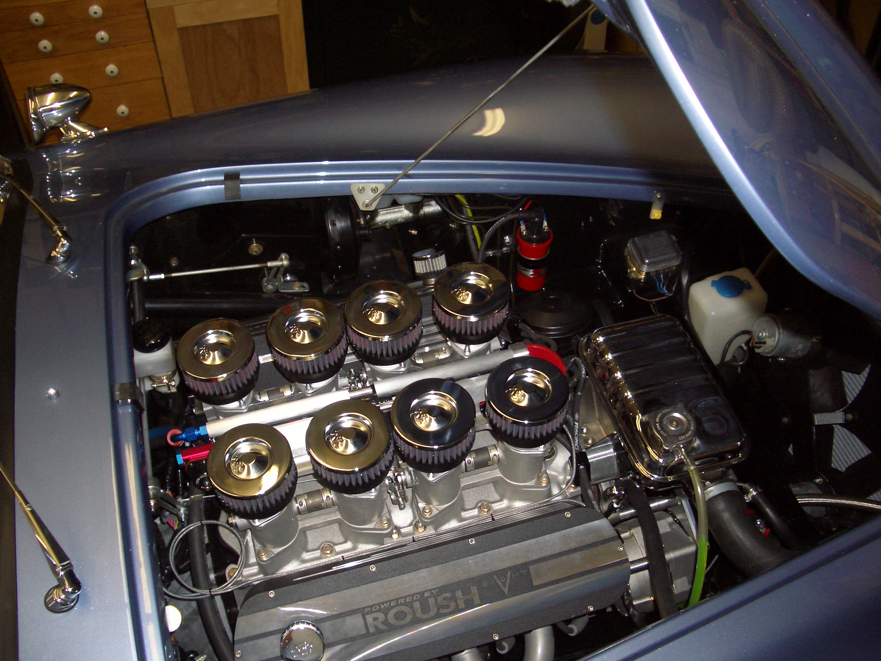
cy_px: 330
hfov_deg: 52.6
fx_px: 891
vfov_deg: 40.7
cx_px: 440
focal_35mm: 35
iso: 100
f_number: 2.6
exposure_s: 1/60
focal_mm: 5.8
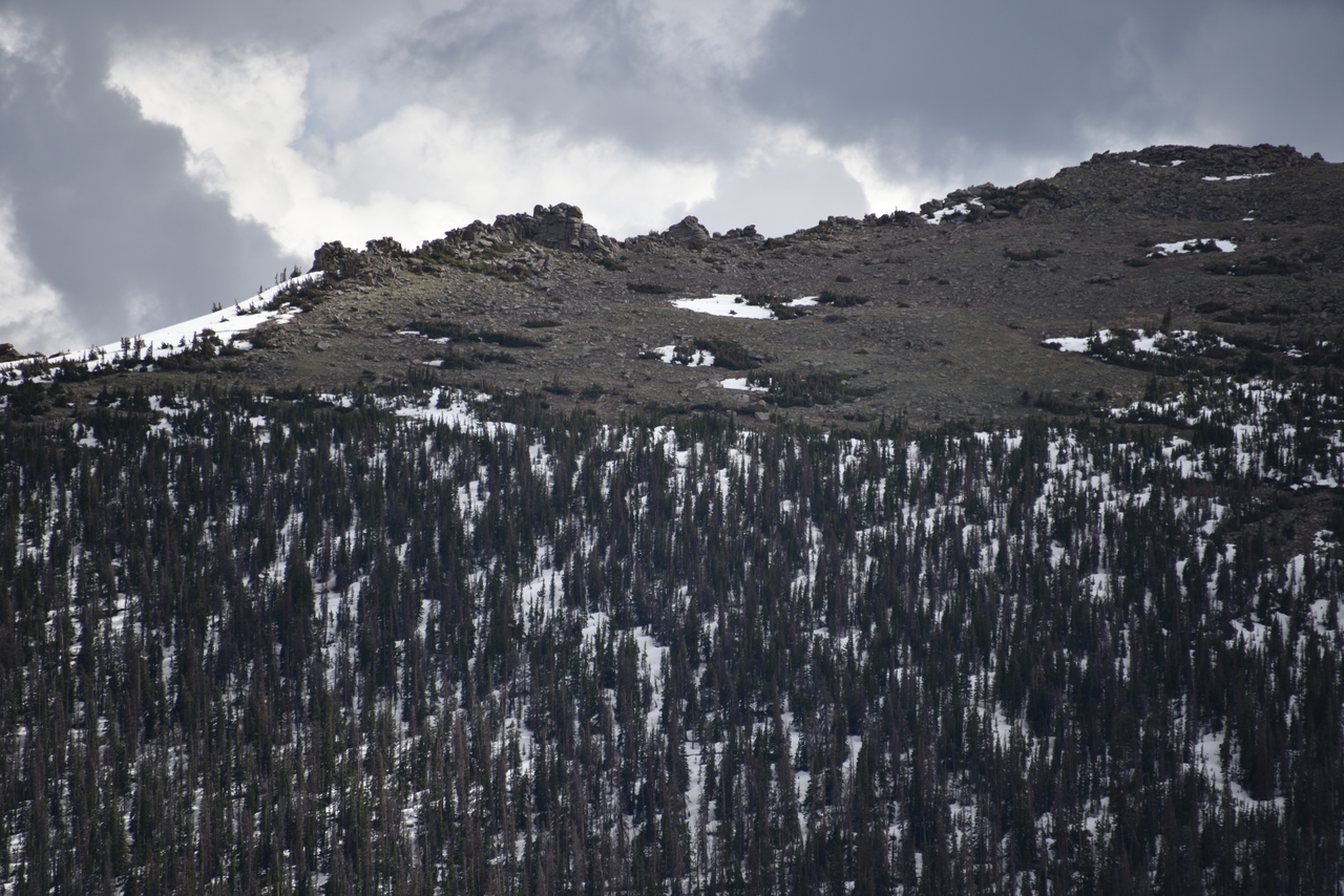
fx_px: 11202
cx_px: 672
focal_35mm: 300
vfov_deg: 4.6
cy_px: 448
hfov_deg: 6.9
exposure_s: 1/640
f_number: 5.6
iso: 110
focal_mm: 300
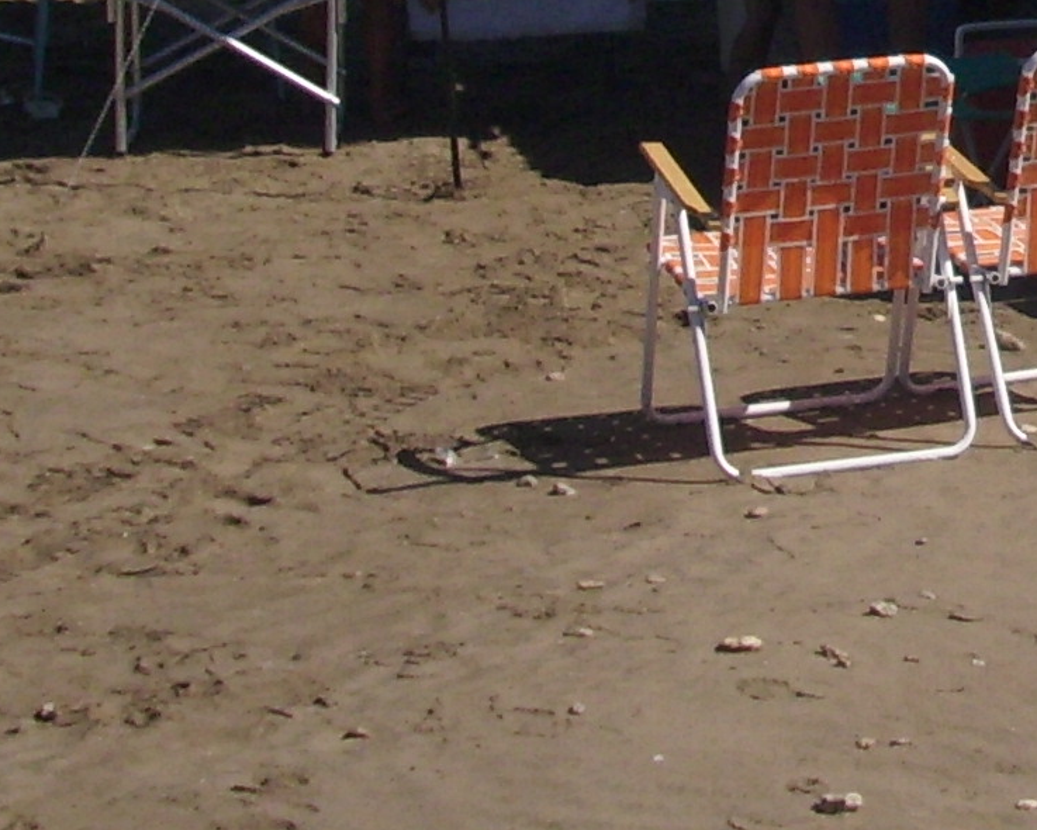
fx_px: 4114
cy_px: -362
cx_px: 1414
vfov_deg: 11.1
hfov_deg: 13.7
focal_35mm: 134
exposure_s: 1/647
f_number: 5.6
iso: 50
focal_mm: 6.2
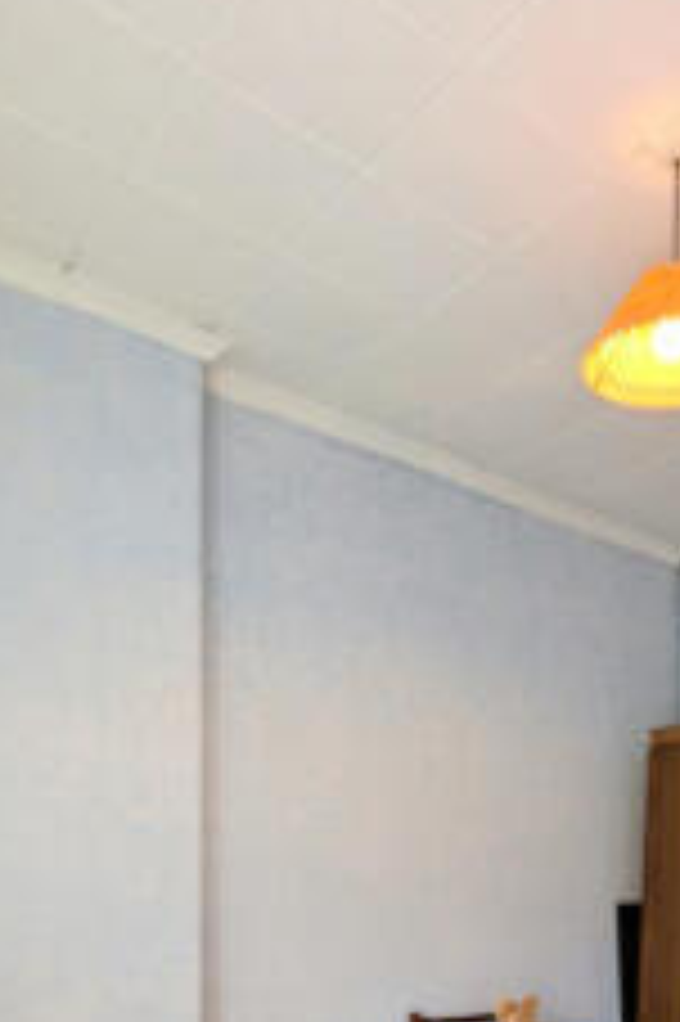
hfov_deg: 39.1
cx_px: 567
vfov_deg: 51.9
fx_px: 908
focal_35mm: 32
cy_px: 916
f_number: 1.95
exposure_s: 1/44.1
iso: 41
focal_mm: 2.23
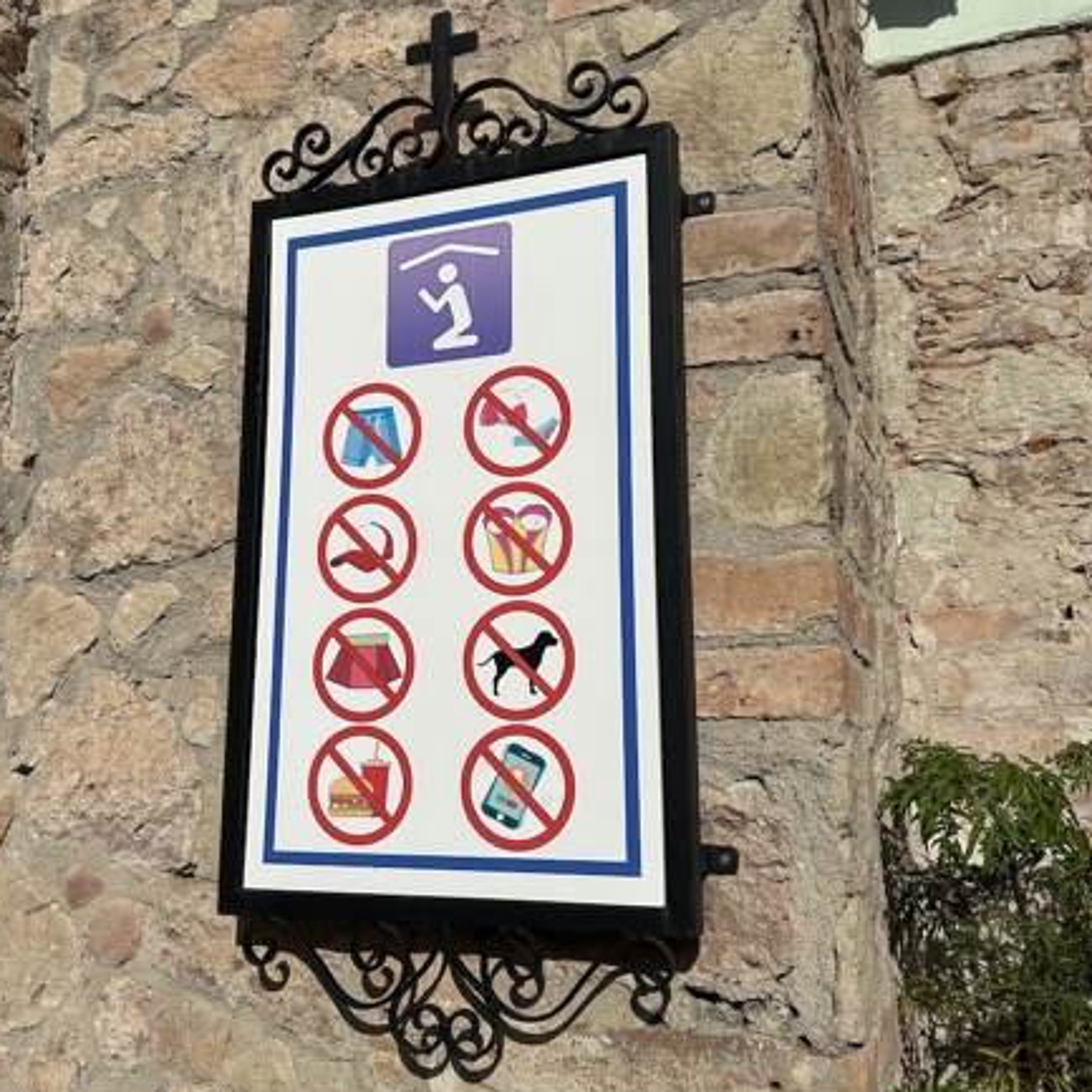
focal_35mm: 34
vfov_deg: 48.4
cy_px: 517
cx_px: 494
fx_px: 1213
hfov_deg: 48.4
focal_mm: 5.7
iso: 50
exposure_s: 1/12658
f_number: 1.5
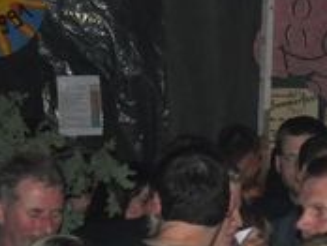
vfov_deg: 5.4
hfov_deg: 7.1
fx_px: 2630
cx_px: 402
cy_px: 208
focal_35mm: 278
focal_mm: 42
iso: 800
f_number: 4.5
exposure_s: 1/60
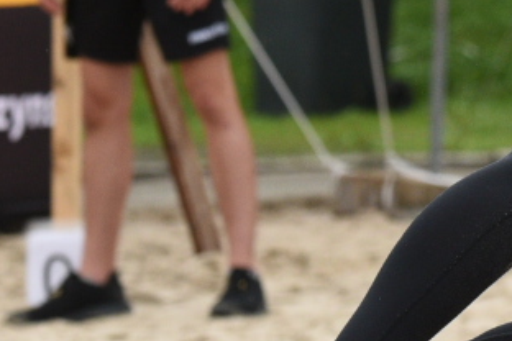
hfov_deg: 3.4
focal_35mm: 602
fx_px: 8561
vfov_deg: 2.3
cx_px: 899
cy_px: -125
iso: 720
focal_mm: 116
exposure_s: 1/2500
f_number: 4.5
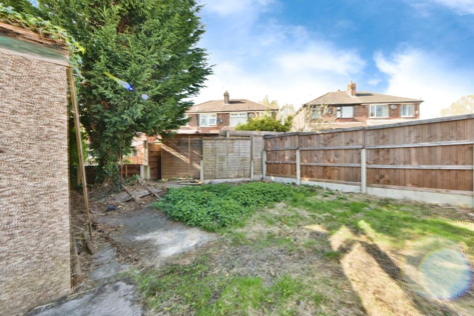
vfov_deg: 81.3
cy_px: 158
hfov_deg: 104.2
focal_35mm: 14
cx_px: 237
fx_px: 184
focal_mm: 14
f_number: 11
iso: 500
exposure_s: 1/60
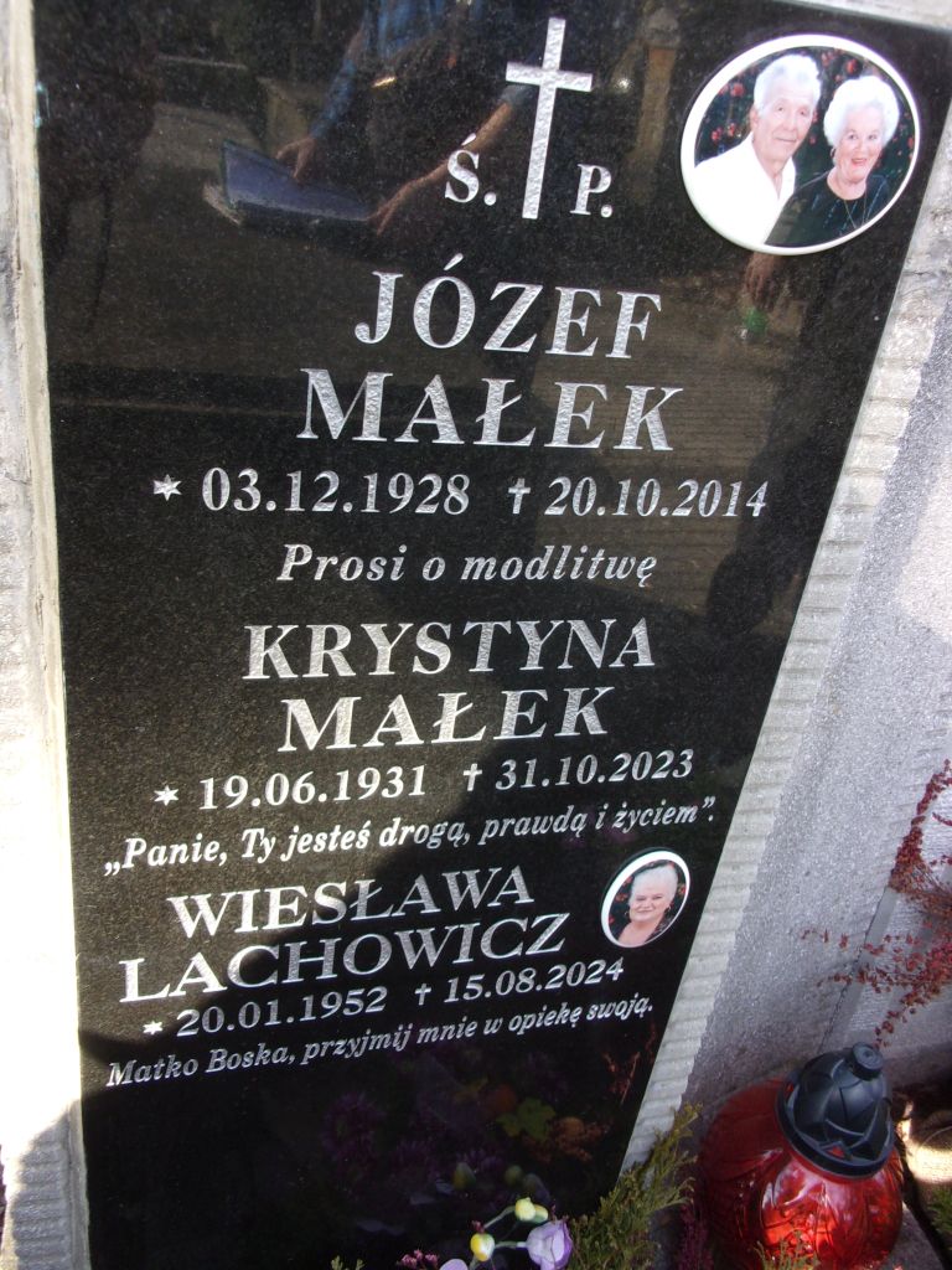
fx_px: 1027
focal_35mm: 28
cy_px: 635
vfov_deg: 63.4
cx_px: 476
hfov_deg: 49.7
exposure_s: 1/60
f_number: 3.9
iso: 80
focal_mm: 5.1
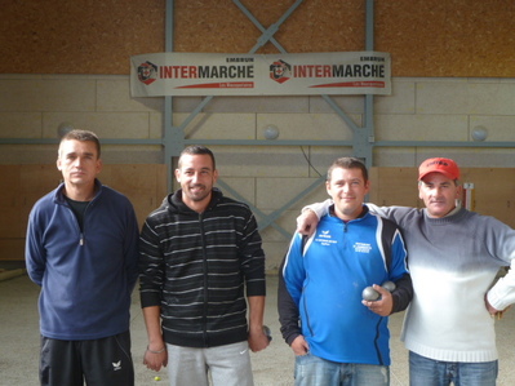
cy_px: 193
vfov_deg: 21.9
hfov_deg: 29.0
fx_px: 996
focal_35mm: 67
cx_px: 258
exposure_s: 1/30
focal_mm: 11
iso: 100
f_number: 4.1
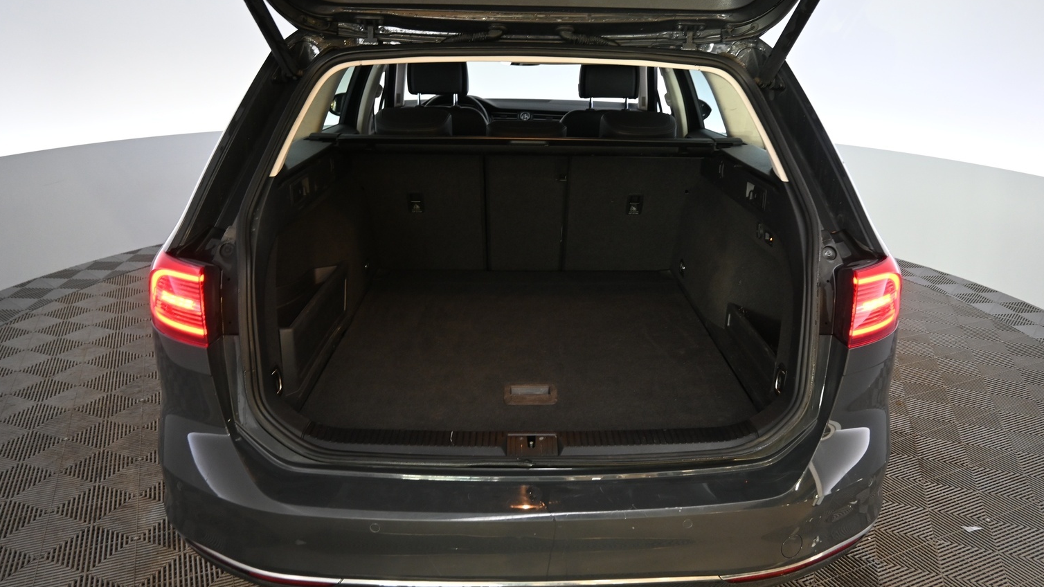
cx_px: 546
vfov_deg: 42.9
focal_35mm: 27
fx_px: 747
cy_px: 309
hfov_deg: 69.8
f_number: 3.5
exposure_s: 1/30
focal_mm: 16
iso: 800
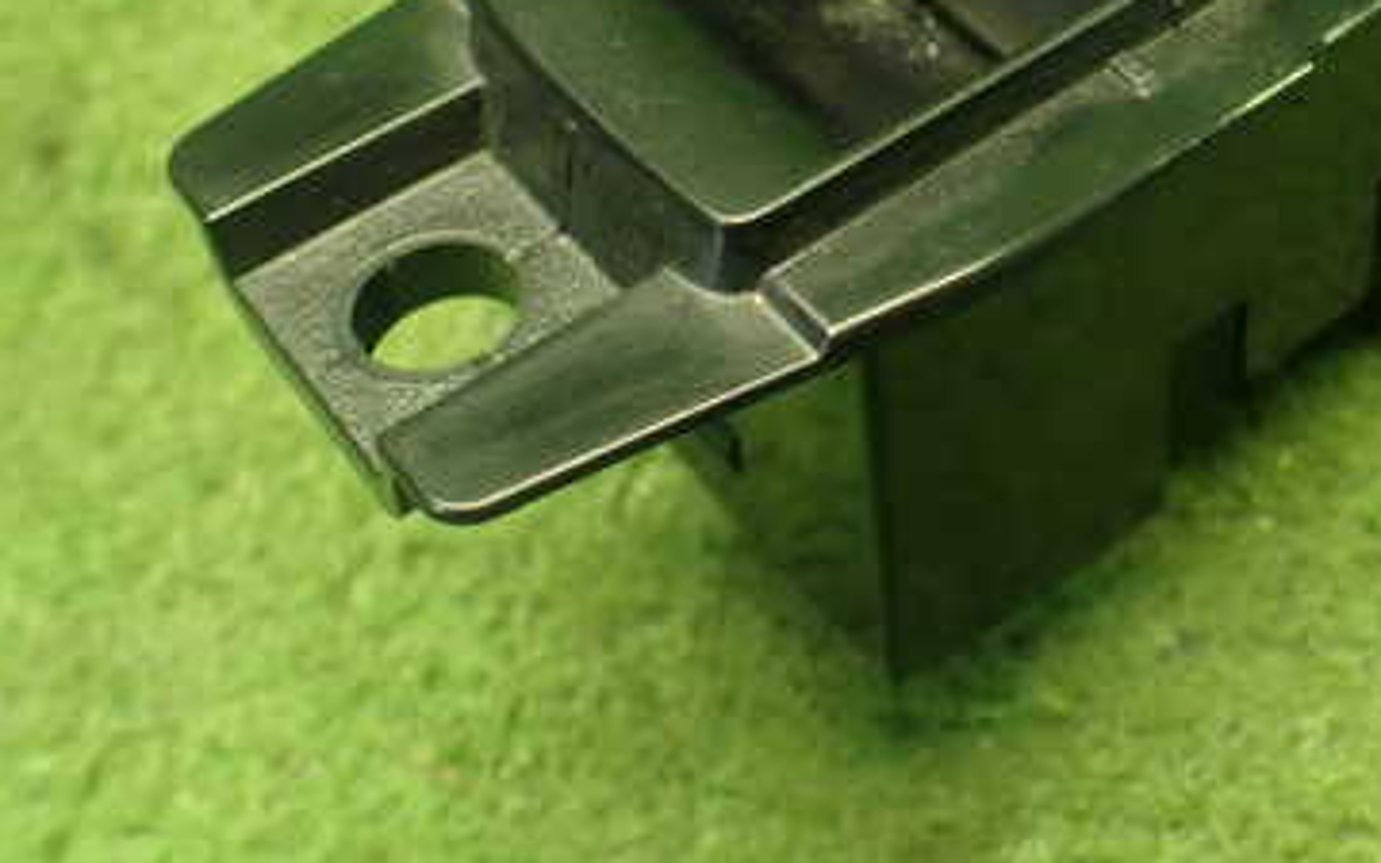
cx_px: 1017
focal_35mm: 53
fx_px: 1995
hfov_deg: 37.4
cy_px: 107
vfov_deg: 23.8
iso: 800
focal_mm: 5.4
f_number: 2.3
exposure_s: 1/80
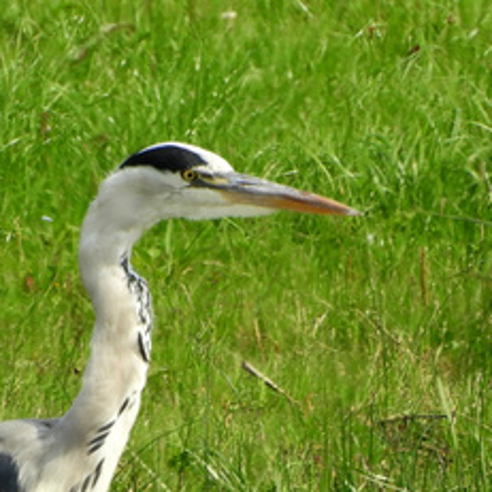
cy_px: 556
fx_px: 36084
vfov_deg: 0.8
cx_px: 314
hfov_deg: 0.8
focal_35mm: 2244
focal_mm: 143.3
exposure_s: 1/400
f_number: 5.6
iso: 100
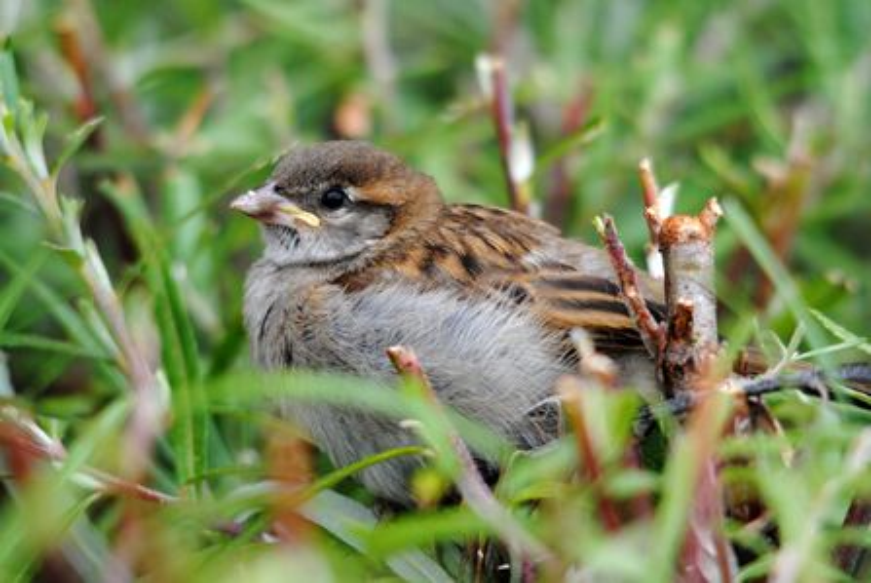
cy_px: 292
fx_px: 18163
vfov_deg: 1.8
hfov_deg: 2.7
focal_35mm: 750
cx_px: 436
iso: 500
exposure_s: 1/500
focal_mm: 500
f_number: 6.3
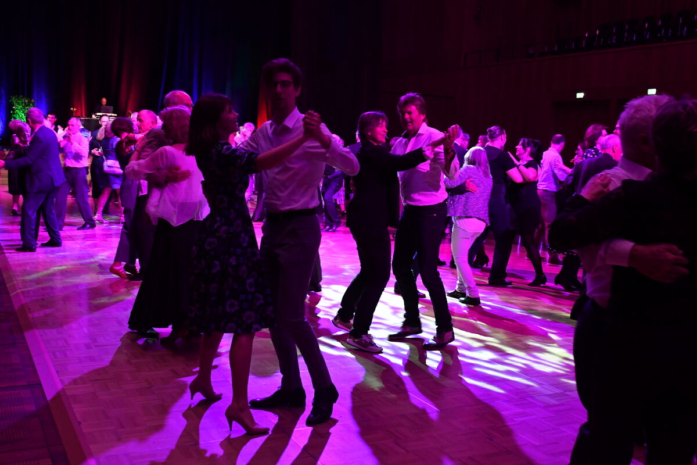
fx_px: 755
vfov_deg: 34.2
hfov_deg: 49.6
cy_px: 232
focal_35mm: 39
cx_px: 348
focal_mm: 26
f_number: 4.5
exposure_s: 1/80
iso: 2500
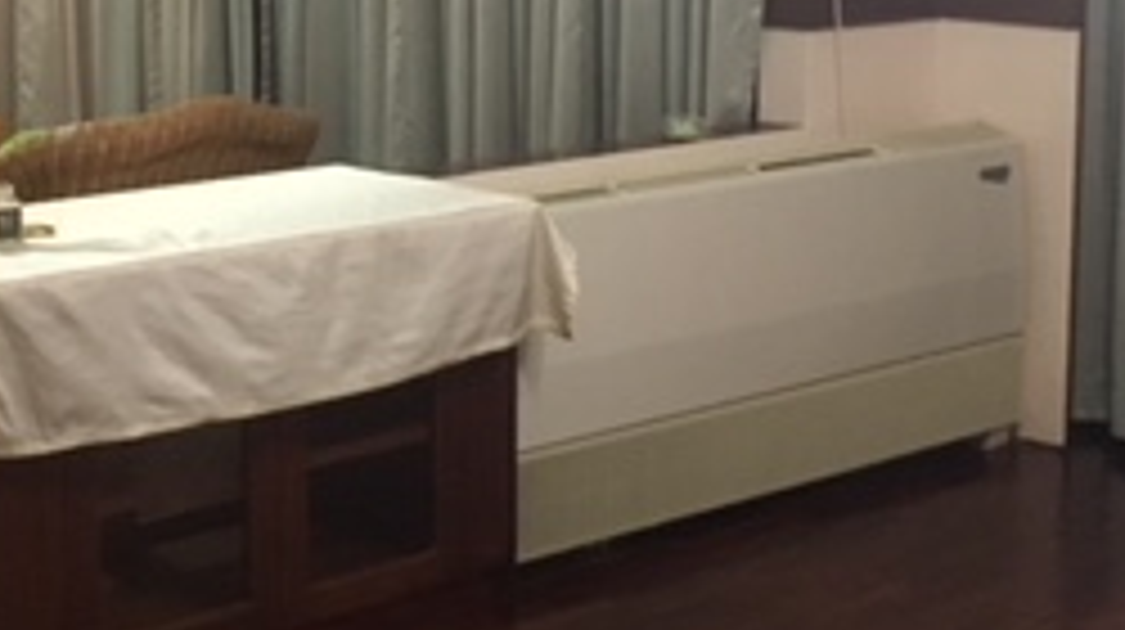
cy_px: 140
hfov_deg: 26.2
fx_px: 2414
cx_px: 580
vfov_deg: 14.8
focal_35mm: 81
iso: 250
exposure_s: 1/17
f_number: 2.2
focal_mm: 4.15
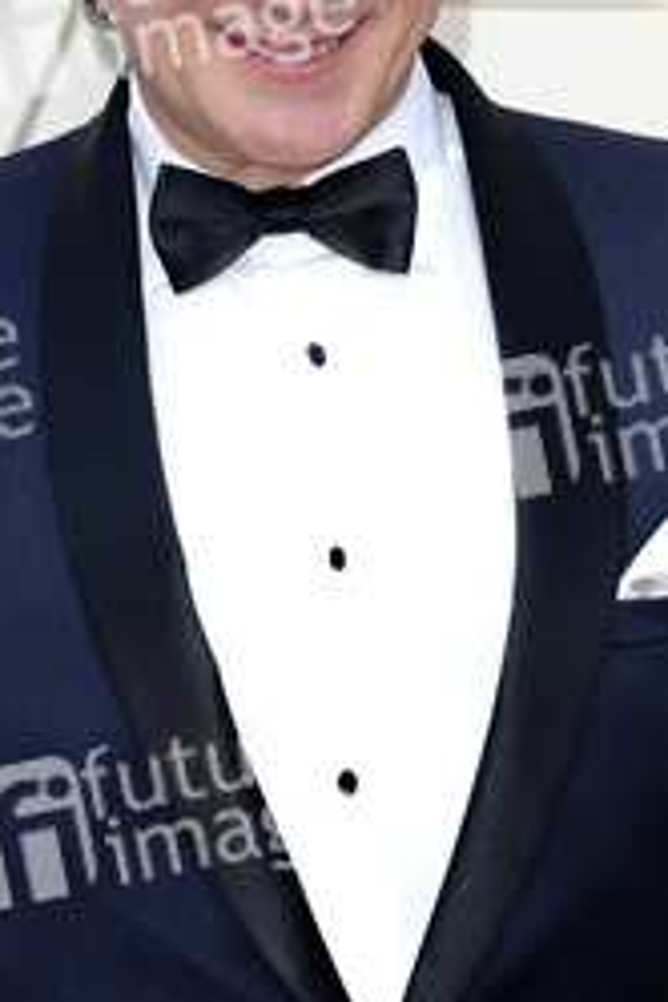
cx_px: 268
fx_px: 9379
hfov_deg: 4.1
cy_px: 213
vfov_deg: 6.1
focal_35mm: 337
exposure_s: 1/250
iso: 800
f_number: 8
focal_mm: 210
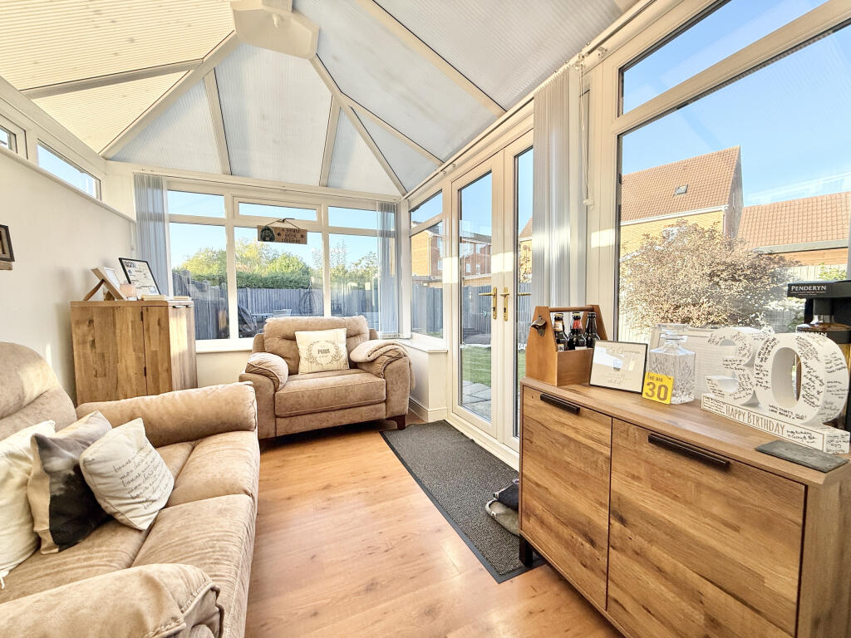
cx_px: 426
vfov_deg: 85.7
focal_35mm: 14
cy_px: 319
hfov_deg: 102.1
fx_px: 344
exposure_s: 1/286
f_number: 2.2
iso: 64
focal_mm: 2.22
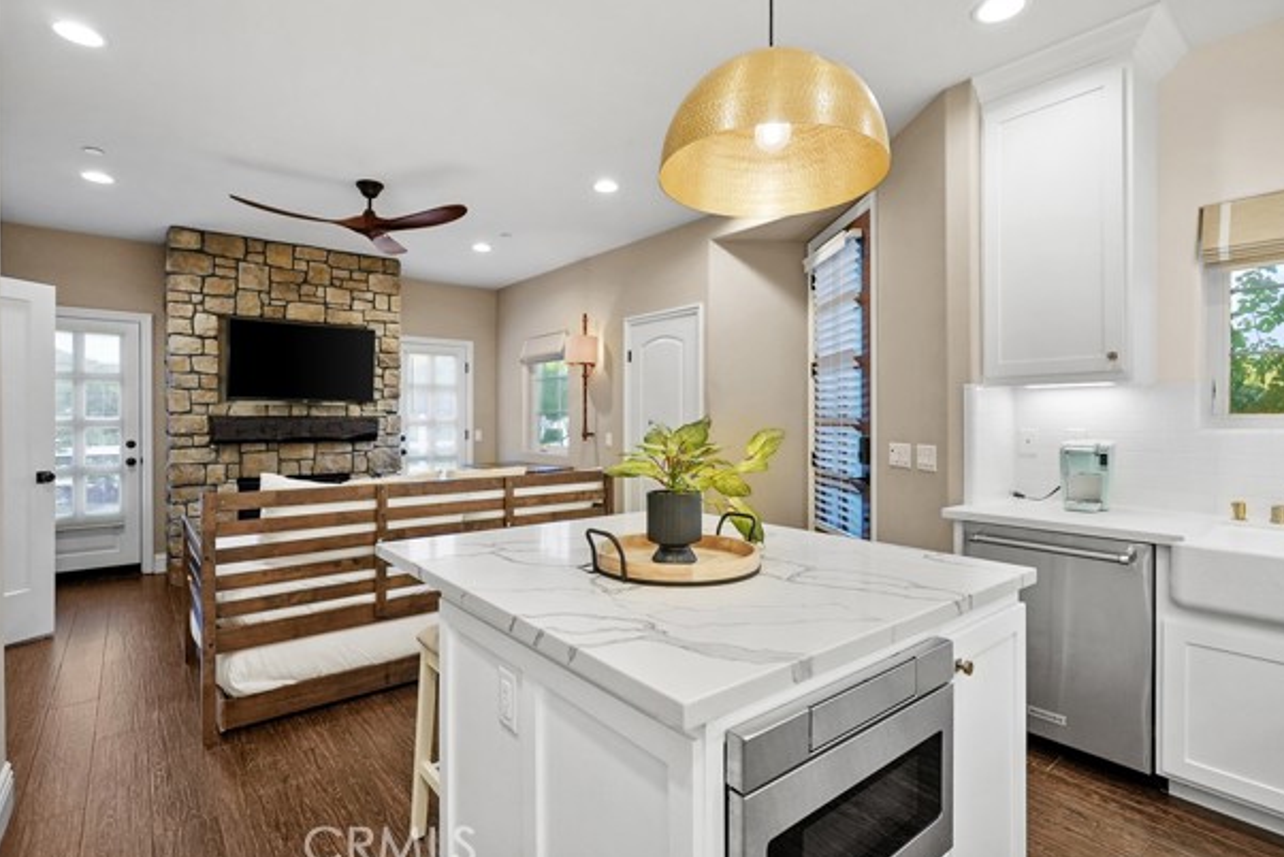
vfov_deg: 70.5
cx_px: 631
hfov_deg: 93.2
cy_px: 421
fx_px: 607
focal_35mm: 17
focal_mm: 16
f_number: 4
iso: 500
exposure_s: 1/15
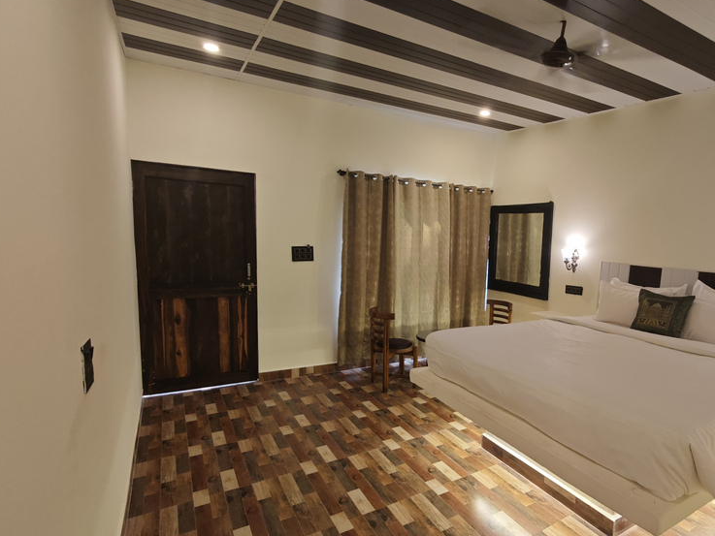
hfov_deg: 83.3
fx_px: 393
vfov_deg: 68.6
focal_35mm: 19
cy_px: 287
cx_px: 439
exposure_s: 1/33.3
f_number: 2.2
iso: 320
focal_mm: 2.16
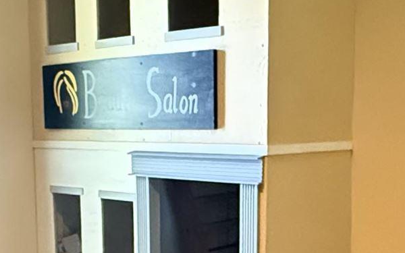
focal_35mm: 76
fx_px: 839
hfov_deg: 27.0
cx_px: 134
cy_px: 254
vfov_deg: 16.8
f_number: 2.2
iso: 1250
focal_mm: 2.22
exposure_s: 1/40
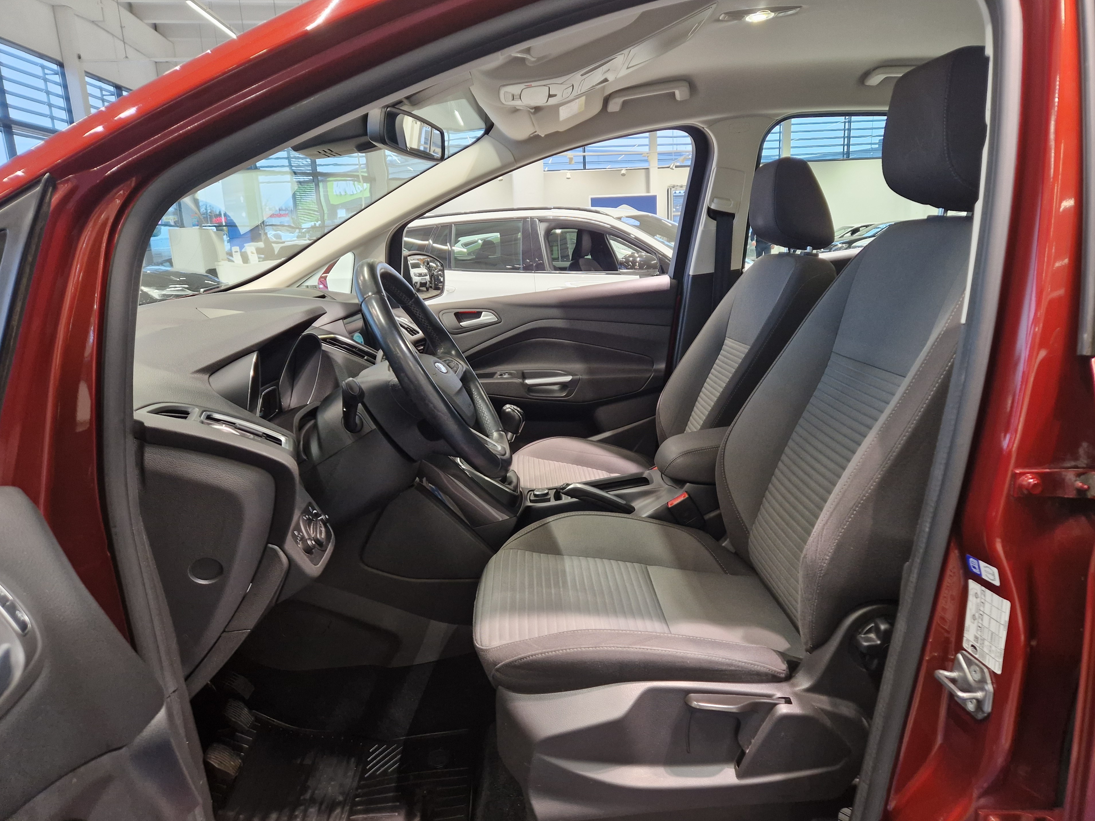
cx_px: 567
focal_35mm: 24
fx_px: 759
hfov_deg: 71.6
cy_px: 421
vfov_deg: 56.8
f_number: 1.8
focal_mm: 5.4
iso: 320
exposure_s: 1/100
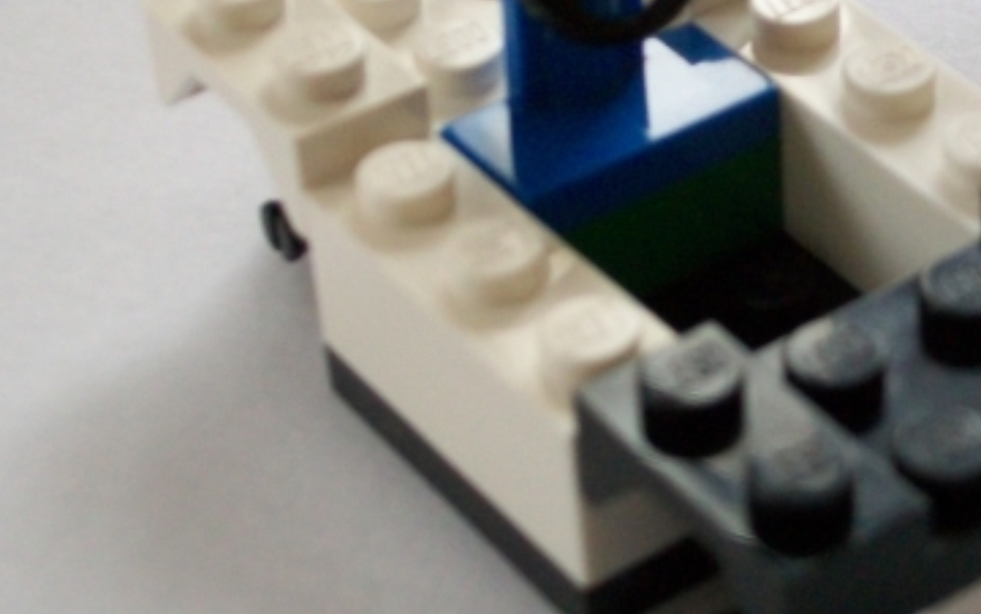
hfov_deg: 16.7
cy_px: 225
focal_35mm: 124
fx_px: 3317
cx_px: 823
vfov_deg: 10.6
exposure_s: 1/15
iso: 160
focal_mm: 11.8
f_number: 3.8
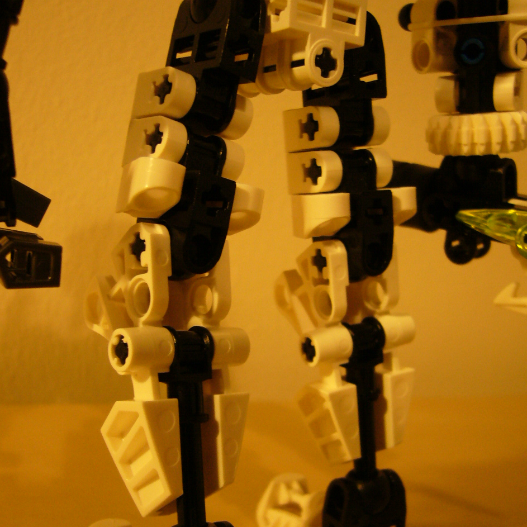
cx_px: 262
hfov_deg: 40.0
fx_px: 723
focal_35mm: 42
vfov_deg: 39.8
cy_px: 325
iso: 200
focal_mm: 5.8
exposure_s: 1/13
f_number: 2.8
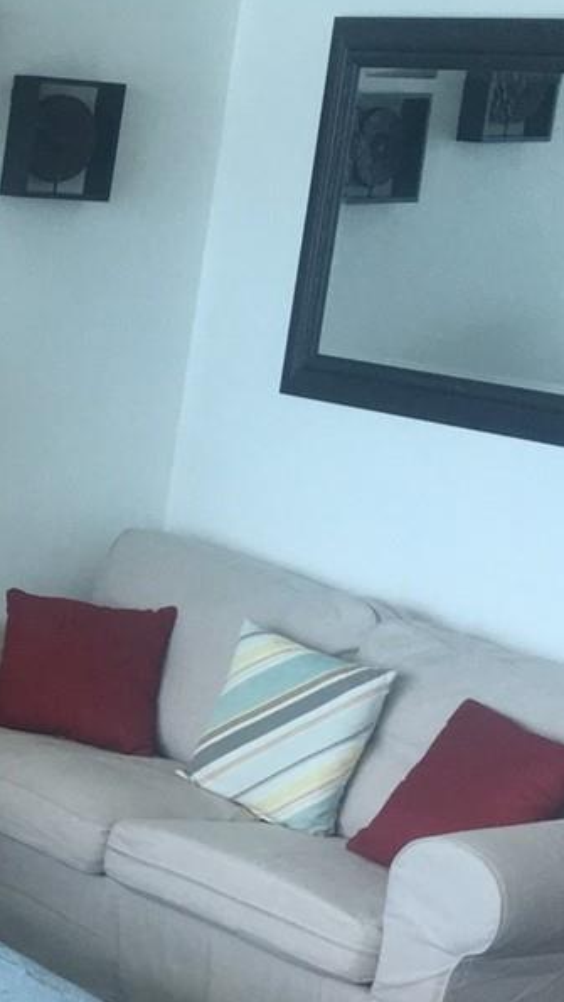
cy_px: 830
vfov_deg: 24.5
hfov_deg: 13.1
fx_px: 2258
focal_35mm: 85
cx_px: -406
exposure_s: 1/120
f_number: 2.2
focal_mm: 4.15
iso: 40
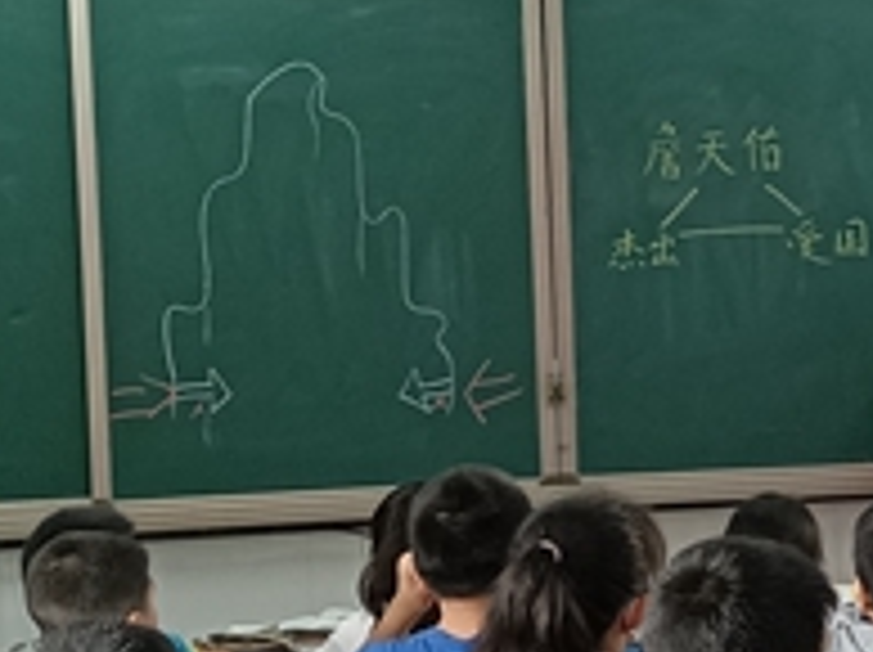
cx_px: 1084
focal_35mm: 142
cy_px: 418
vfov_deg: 10.4
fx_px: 3577
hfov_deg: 13.5
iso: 770
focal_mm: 4.71
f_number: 1.79
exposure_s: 1/50
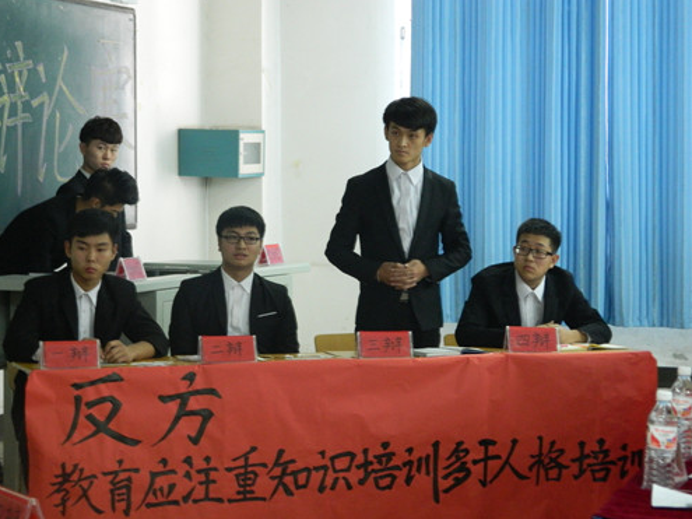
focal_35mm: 104
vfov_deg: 14.2
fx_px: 2079
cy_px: 258
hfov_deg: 18.9
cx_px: 345
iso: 400
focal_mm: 18.6
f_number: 4.5
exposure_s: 1/6
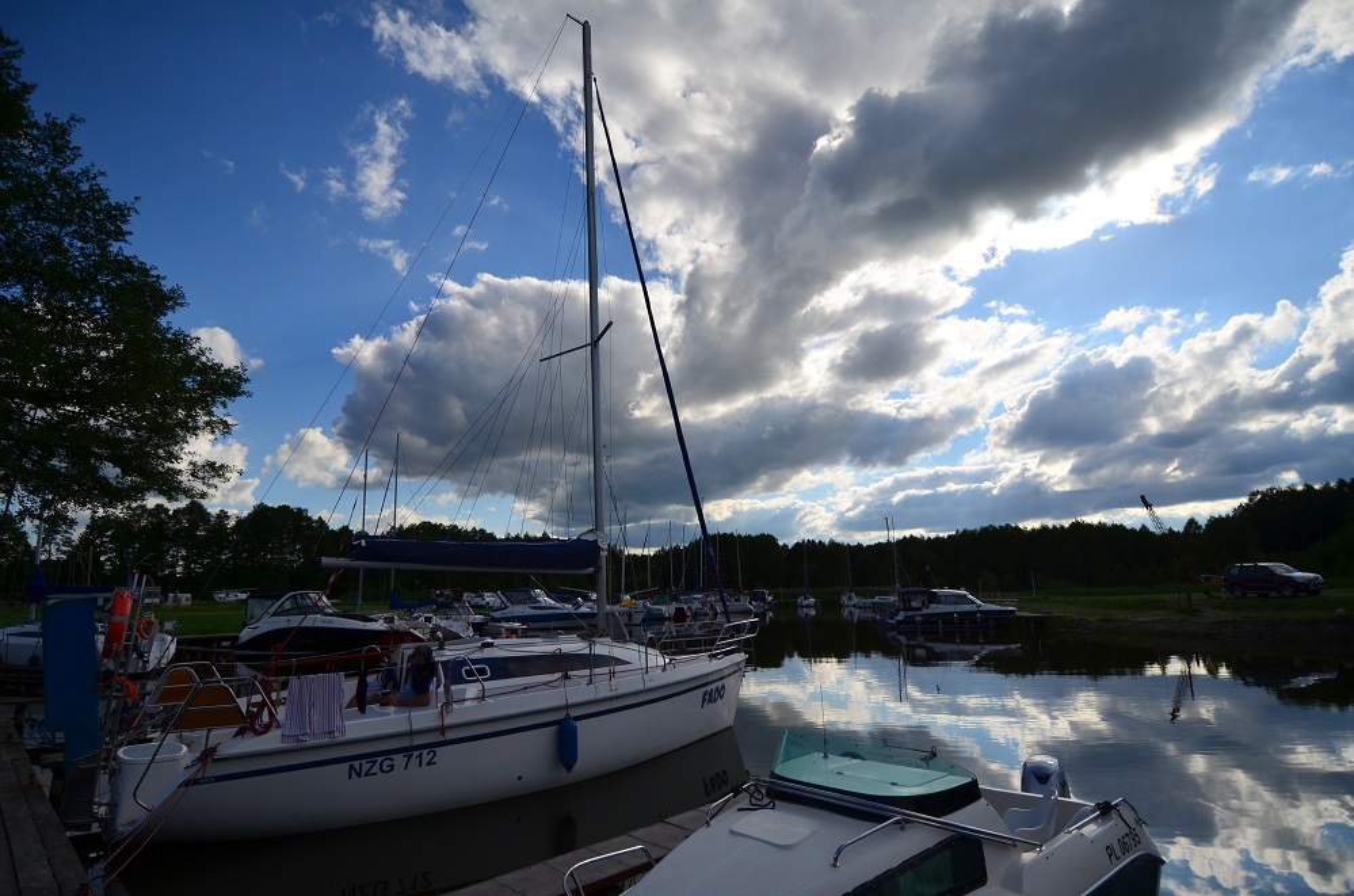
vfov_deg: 67.1
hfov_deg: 90.1
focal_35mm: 18
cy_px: 448
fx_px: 675
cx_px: 677
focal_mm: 12
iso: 220
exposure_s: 1/8000
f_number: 4
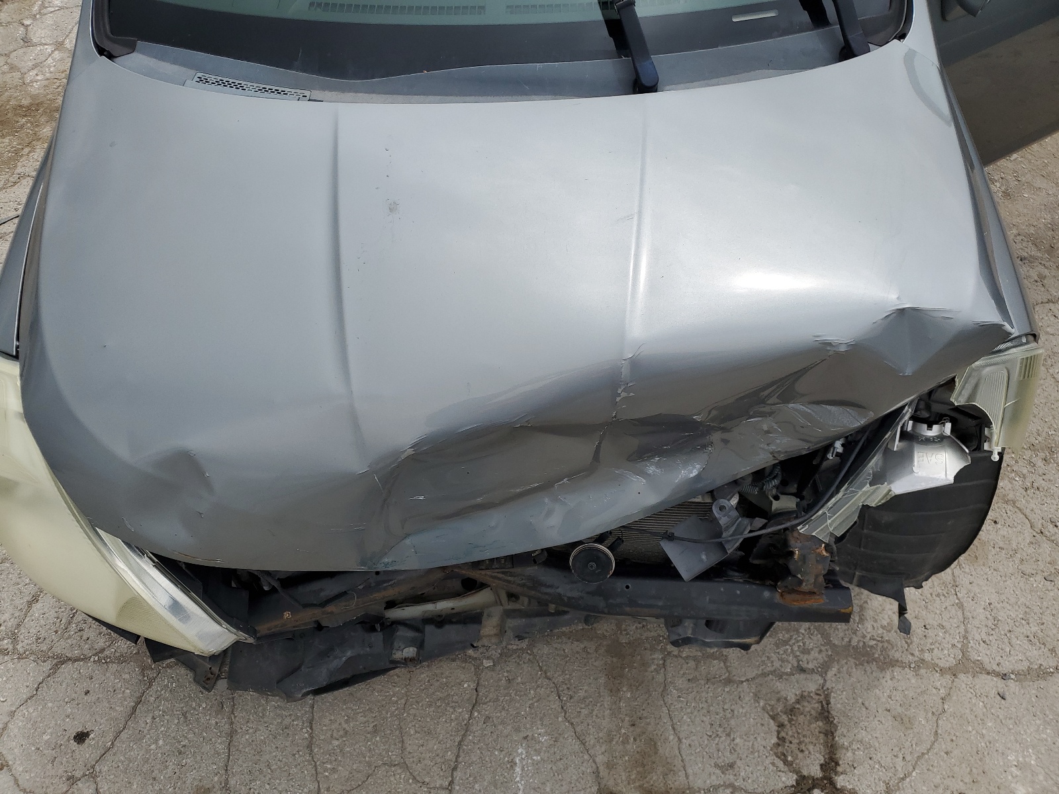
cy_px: 397
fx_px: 795
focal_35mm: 26
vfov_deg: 53.1
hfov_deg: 67.3
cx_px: 530
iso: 50
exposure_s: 1/3333
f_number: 1.5
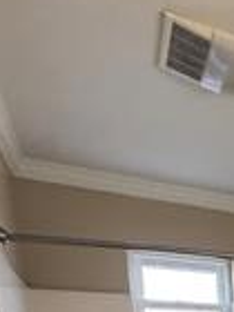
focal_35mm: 48
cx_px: 363
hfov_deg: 23.4
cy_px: 432
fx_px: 433
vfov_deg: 29.4
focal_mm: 2.22
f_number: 2.2
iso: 200
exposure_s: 1/60
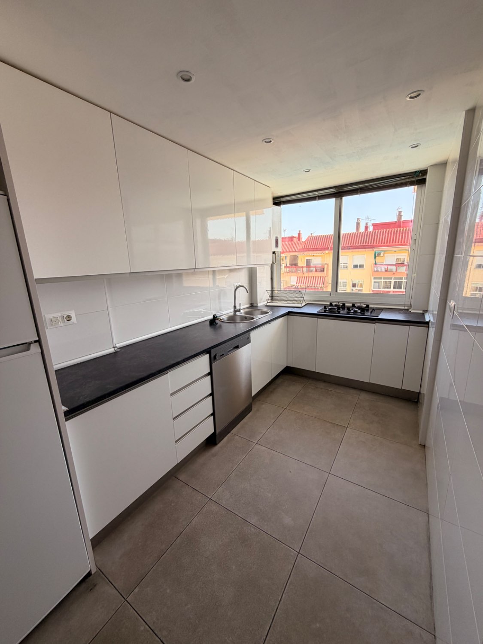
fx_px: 260
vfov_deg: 102.1
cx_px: 242
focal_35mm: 14
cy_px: 322
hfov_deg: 85.7
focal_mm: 2.22
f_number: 2.2
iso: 50
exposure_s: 1/134
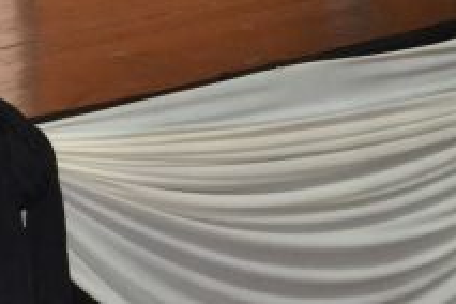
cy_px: -335
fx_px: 2191
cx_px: -452
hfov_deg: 10.9
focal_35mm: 173
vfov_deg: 7.6
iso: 3200
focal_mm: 24
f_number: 3.8
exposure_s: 1/60
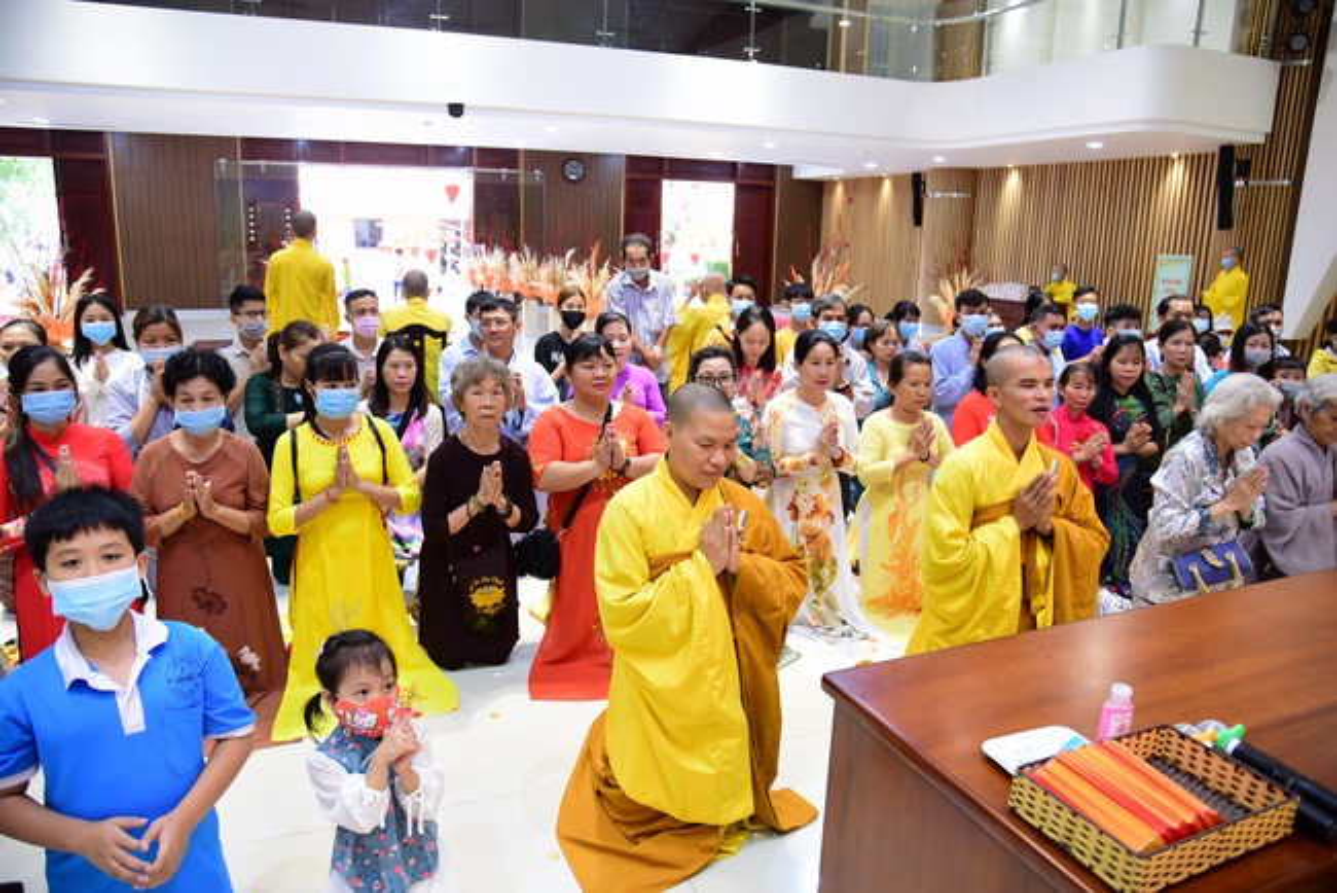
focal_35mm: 24
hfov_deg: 73.7
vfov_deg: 53.2
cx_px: 668
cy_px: 446
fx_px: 892
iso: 1000
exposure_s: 1/50
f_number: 4
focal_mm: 24
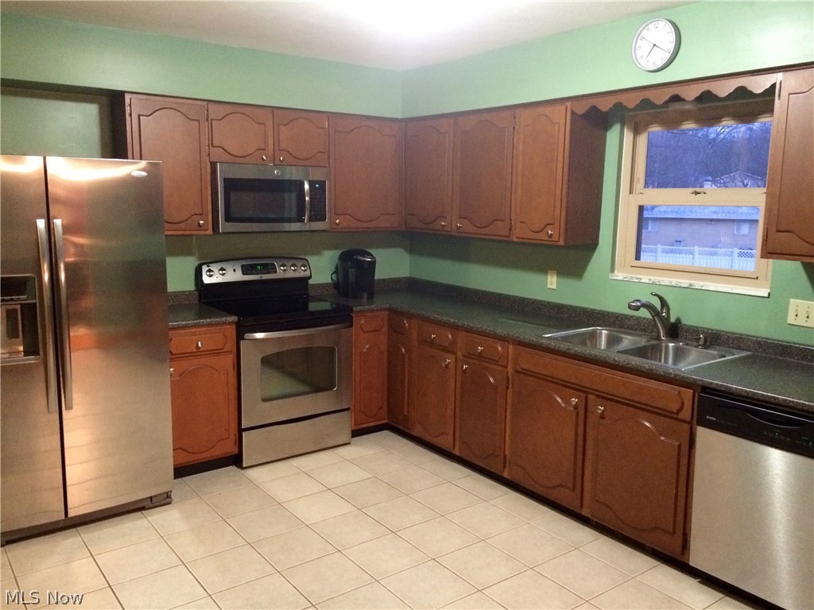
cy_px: 305
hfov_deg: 61.7
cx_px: 407
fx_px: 682
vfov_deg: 48.2
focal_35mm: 29
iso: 400
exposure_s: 1/15
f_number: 2.2
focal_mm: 4.15
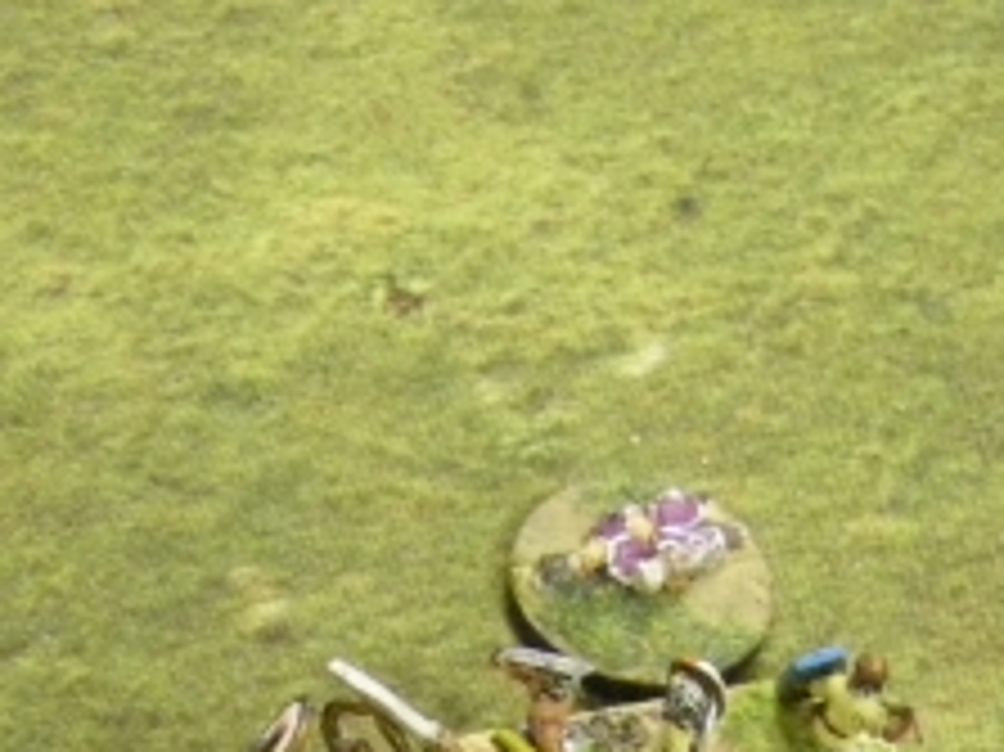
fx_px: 3826
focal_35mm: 132
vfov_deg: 10.7
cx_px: 295
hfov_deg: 14.9
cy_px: 1216
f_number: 3.5
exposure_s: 1/30
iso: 800
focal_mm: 6.3
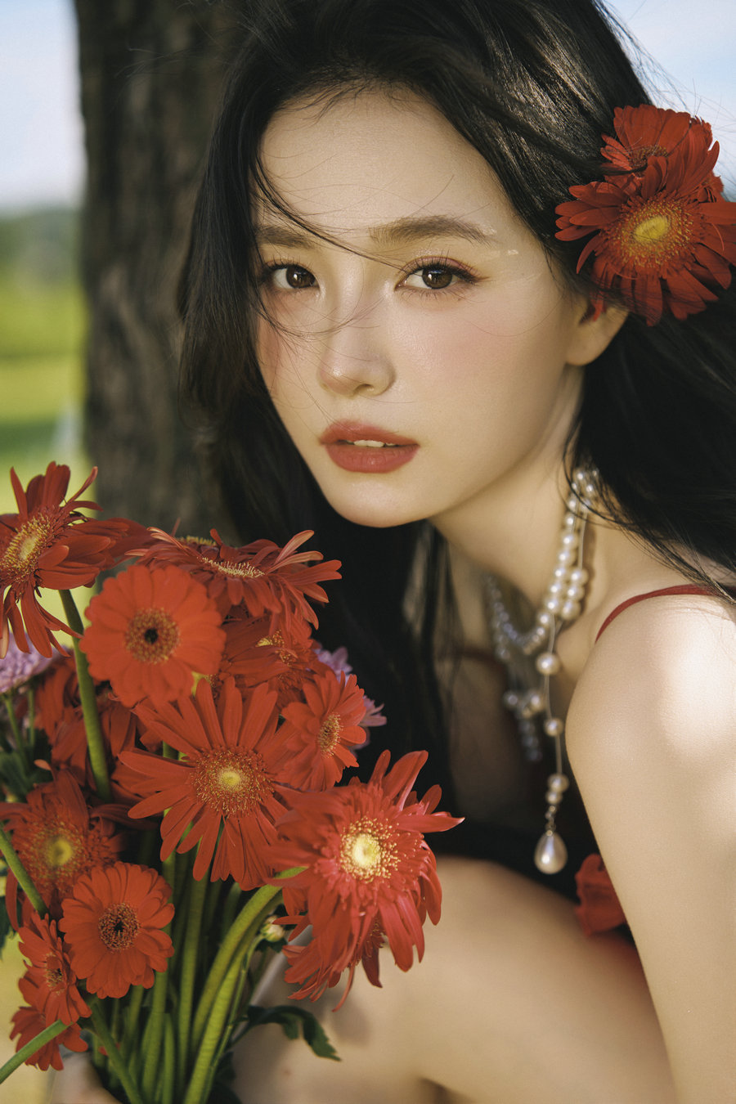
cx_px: 368
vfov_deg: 27.0
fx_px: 2300
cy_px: 552
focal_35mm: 75
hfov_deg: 18.2
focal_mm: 75
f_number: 2.8
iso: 125
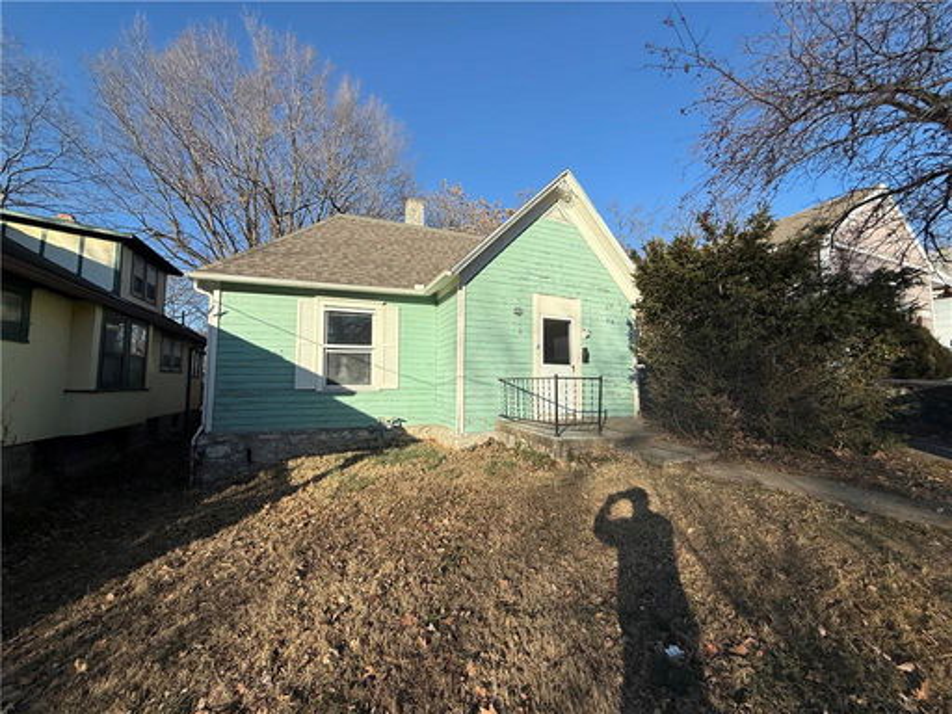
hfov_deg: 102.1
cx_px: 476
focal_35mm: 14
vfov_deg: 85.7
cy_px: 357
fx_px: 385
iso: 50
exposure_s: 1/2717
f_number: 2.2
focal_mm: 2.22
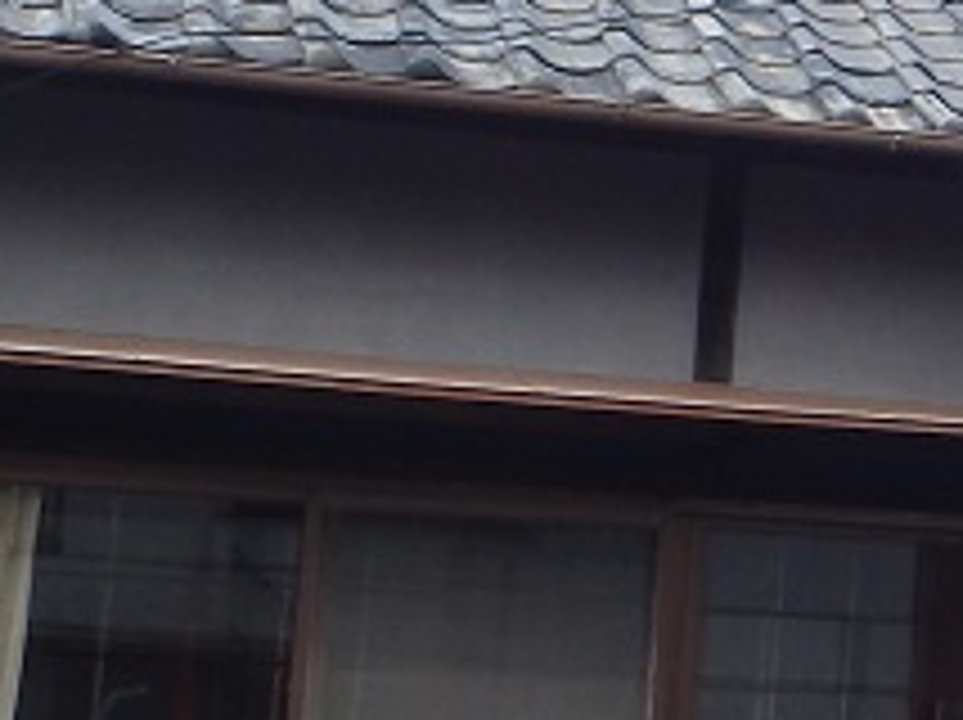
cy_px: 189
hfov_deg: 13.5
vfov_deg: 11.3
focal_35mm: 131
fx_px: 3640
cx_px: 1719
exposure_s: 1/500
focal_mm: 5
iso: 125
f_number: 3.9
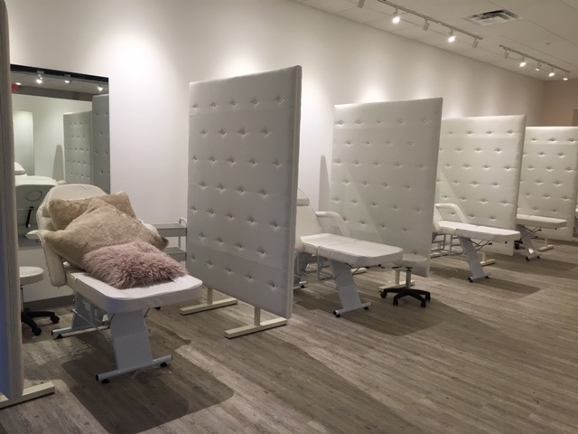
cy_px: 217
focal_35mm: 29
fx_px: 484
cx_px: 289
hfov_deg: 61.7
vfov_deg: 48.2
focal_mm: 4.15
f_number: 2.2
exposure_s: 1/30
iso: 40
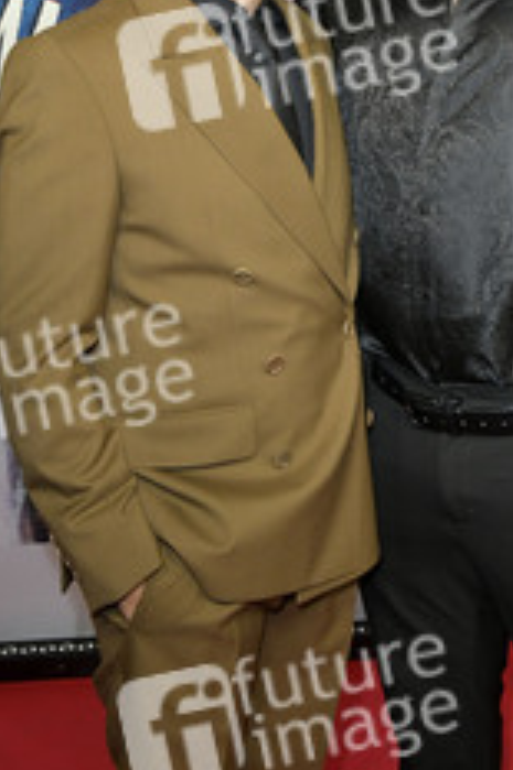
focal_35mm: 48
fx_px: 1027
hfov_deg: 27.6
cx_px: 384
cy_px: 218
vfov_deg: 40.3
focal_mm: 28
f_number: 8
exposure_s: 1/250
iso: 1600
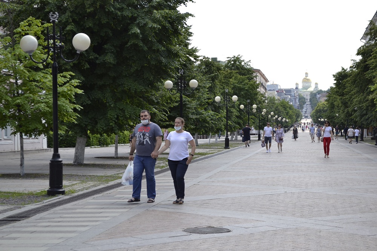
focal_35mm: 82
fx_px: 864
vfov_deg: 16.5
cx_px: 188
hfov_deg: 24.6
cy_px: 126
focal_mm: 55
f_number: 6.3
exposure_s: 1/160
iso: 100
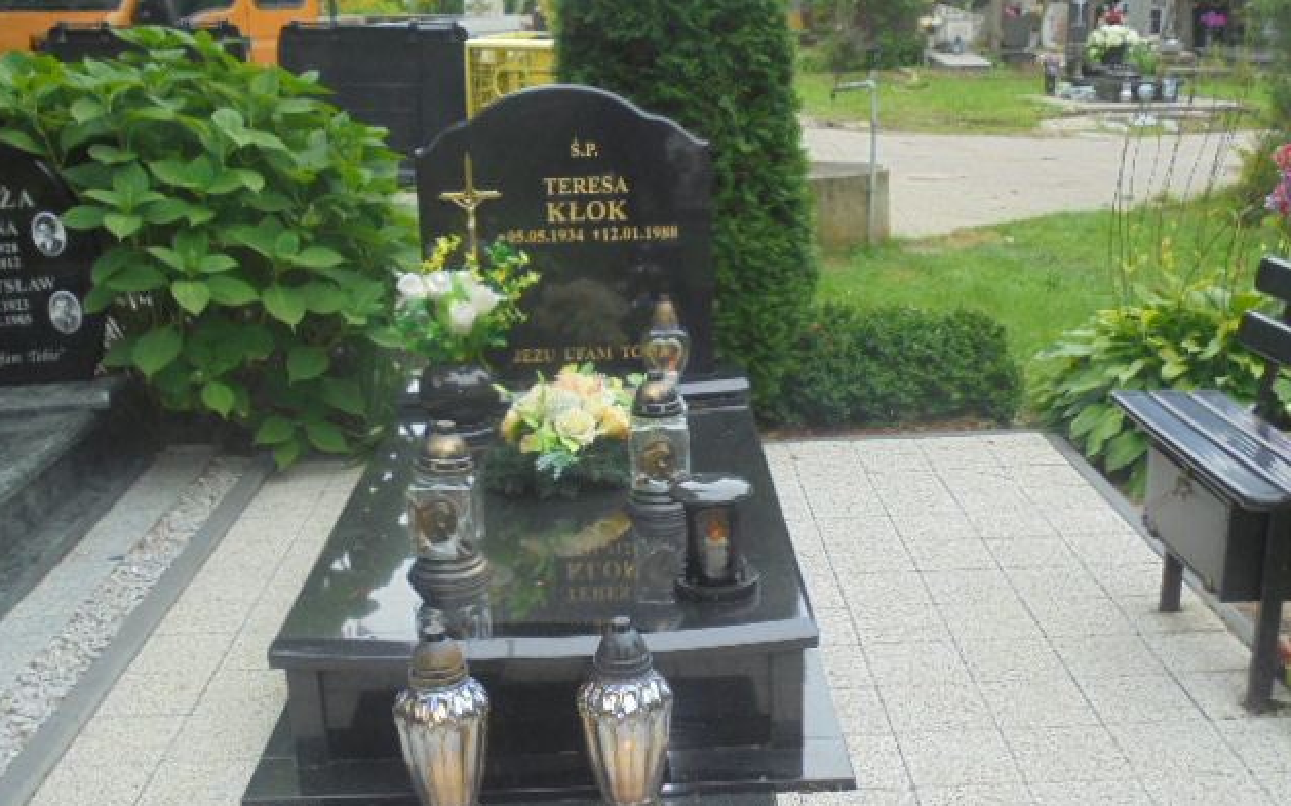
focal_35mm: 41
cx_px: 636
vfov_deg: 31.2
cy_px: 455
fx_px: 1442
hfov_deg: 48.2
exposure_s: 1/80
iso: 100
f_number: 4.2
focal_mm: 6.9
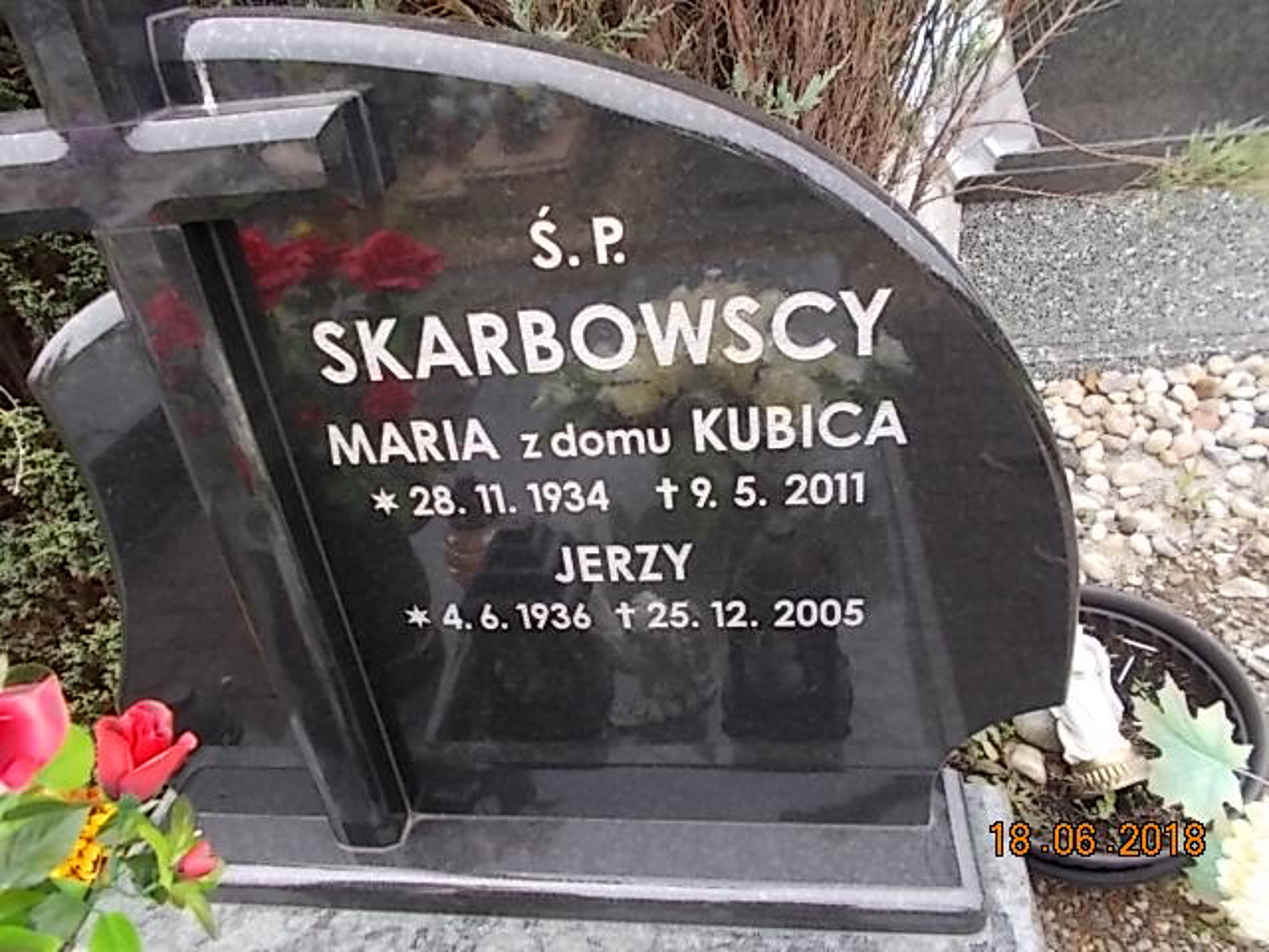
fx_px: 953
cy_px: 476
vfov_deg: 53.1
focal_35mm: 26
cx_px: 634
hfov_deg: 67.3
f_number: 3.2
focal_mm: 4.6
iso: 80
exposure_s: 1/80
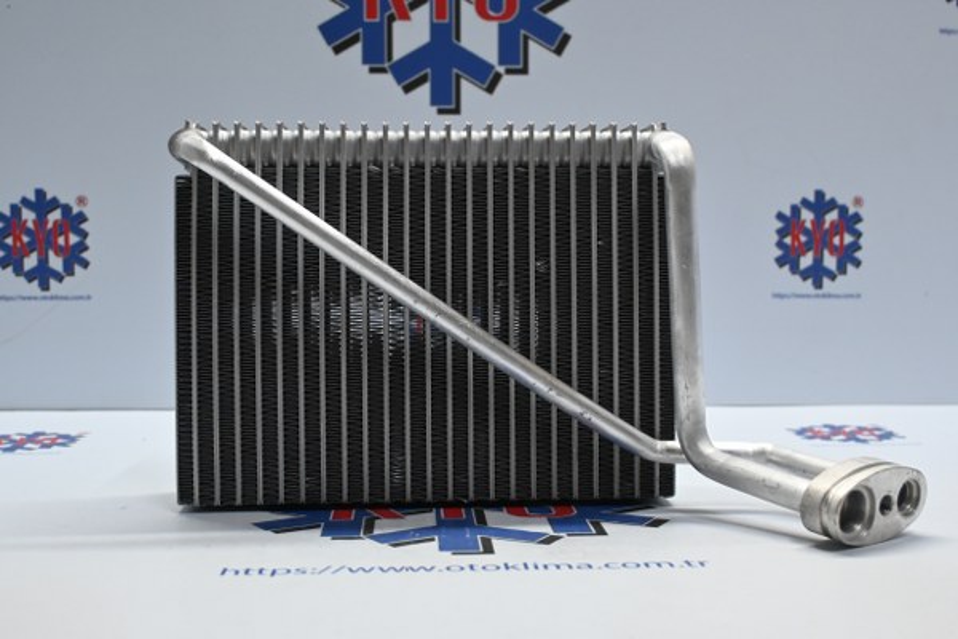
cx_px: 479
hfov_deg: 43.0
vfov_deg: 29.4
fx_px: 1217
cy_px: 320
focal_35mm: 46
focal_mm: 30.5
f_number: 4.8
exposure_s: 1/125
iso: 1400
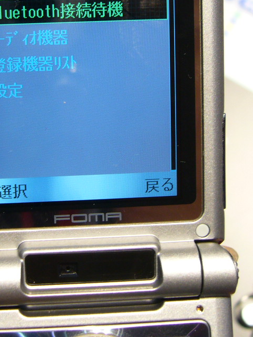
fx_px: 682
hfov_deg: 20.9
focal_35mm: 70
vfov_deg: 27.4
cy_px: 88
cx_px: 75
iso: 100
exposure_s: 1/20
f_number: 2.8
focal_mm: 5.8
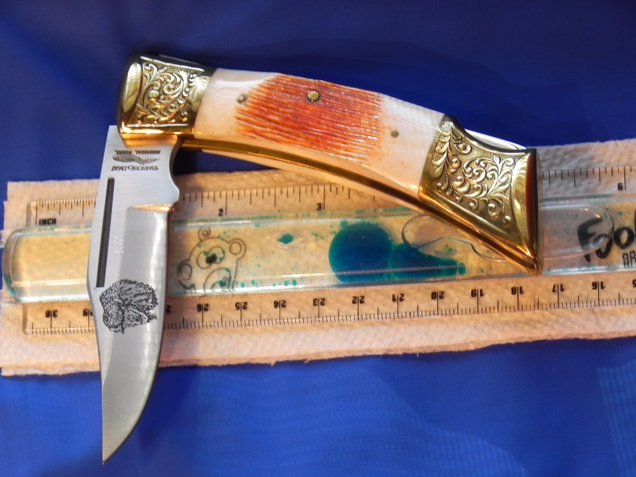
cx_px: 316
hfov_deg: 15.2
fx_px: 2388
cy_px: 240
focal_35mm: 130
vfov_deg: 11.4
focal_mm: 23
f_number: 4.5
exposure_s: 1/88
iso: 160
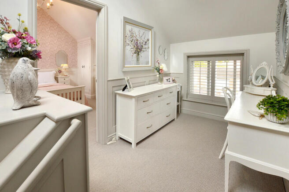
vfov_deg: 77.2
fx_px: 120
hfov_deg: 100.4
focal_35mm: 15
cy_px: 96
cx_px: 144
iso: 200
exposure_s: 1/20
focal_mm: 10
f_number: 10
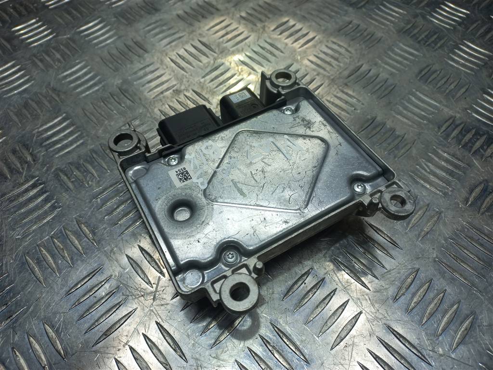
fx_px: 356
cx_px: 246
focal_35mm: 25
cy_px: 185
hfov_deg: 69.4
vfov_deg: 54.9
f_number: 1.8
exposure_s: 1/108
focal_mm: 4.6
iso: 25
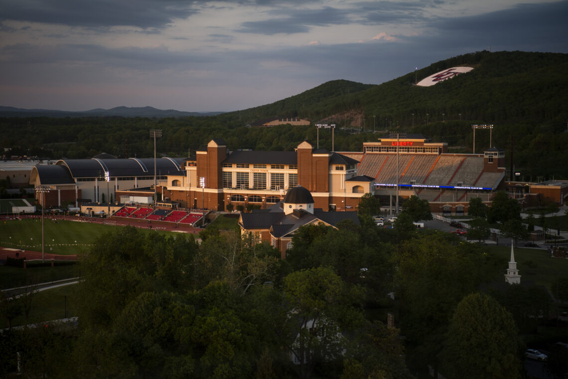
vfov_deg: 19.5
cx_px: 284
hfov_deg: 28.8
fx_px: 1104
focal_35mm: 70
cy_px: 190
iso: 400
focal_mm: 70
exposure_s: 1/320
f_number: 2.8
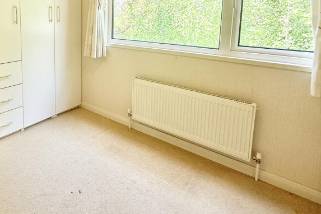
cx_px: 74
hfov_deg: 64.5
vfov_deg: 46.8
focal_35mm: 26
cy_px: 41
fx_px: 232
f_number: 2.2
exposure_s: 1/99
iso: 64
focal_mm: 2.22
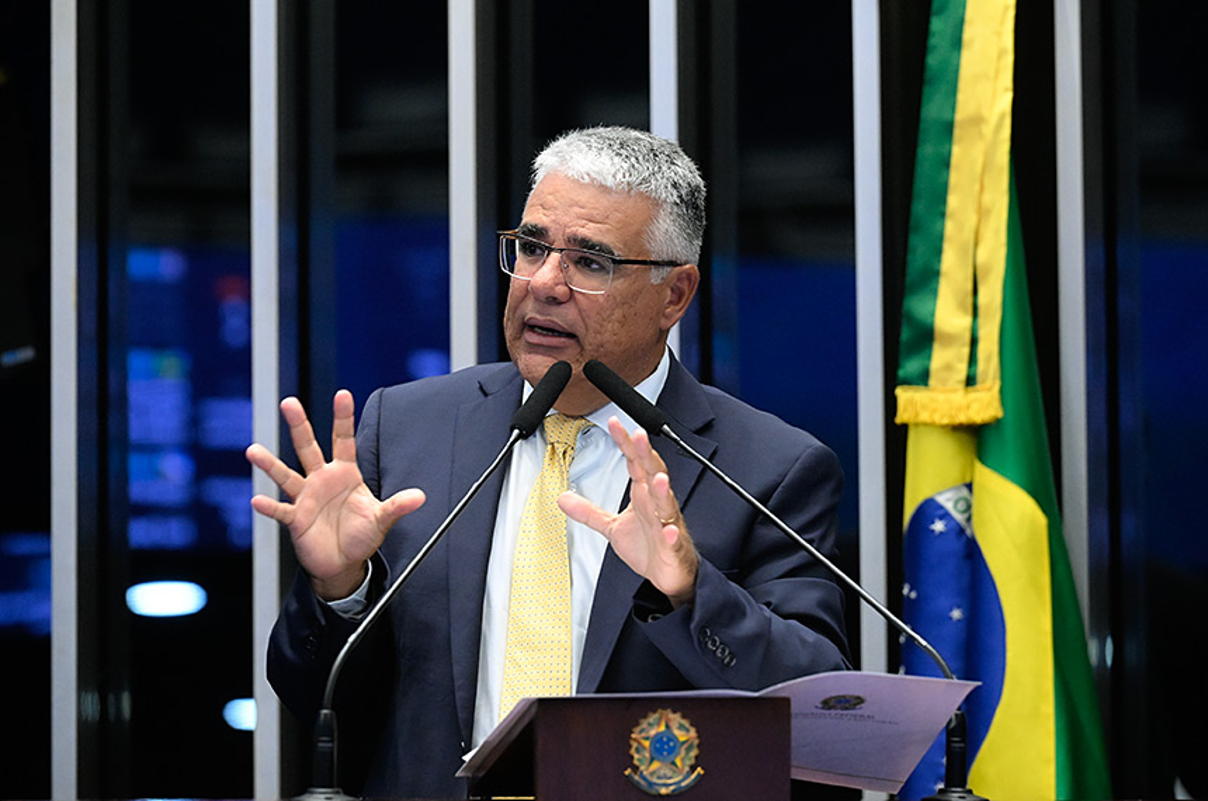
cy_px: 400
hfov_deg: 12.9
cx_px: 604
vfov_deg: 8.5
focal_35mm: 160
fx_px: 5359
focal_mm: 160
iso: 6400
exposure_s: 1/160
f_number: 4
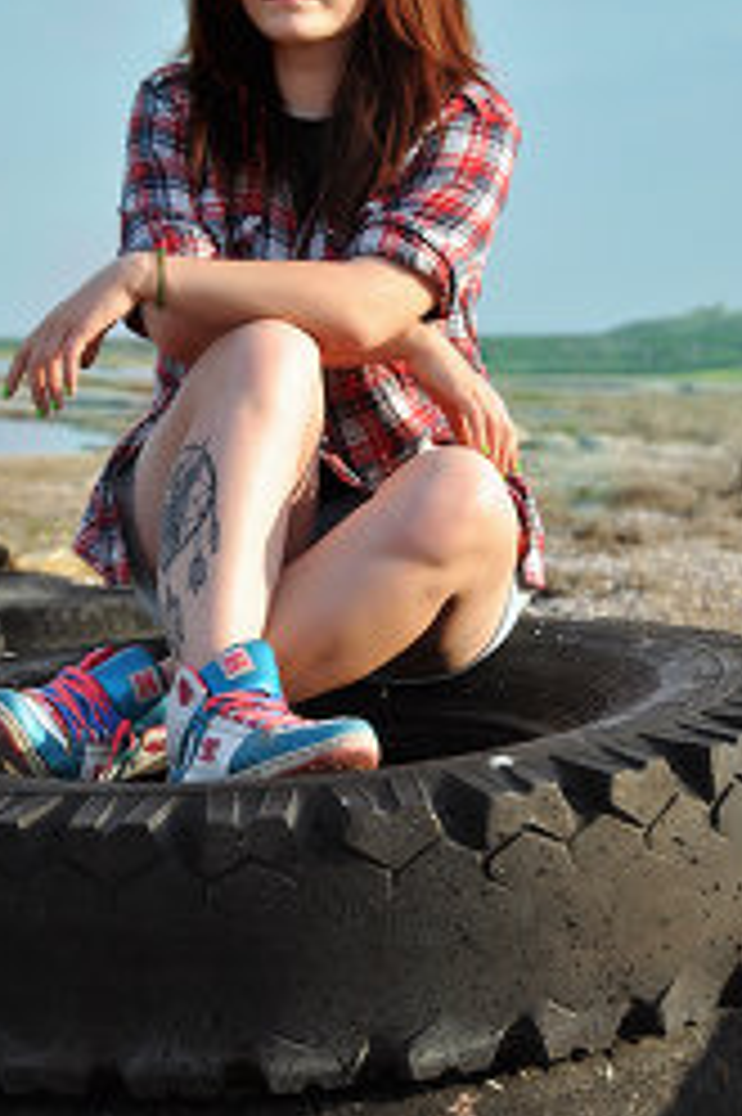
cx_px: 268
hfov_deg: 8.3
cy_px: 495
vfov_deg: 12.5
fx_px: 5108
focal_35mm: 165
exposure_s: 1/400
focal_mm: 70
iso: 200
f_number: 5.3
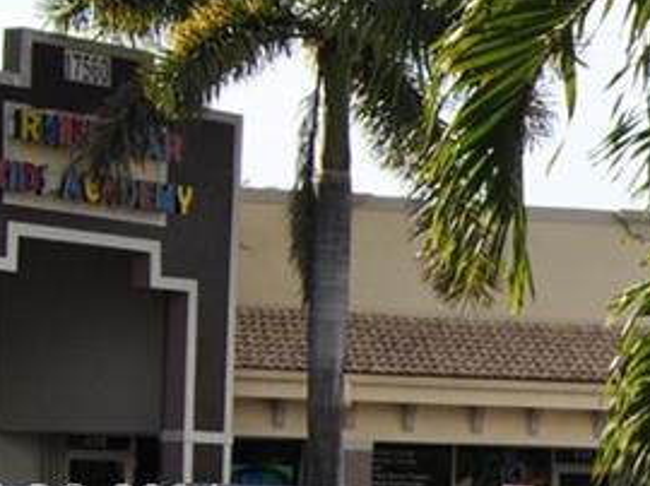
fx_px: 2889
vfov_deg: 9.5
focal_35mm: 154
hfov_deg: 11.4
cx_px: 1379
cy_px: 508
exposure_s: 1/200
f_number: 8
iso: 100
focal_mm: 18
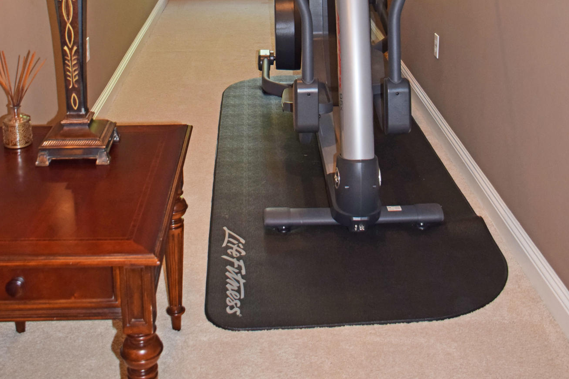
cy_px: -49
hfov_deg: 42.7
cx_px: 283
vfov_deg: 26.6
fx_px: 727
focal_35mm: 46
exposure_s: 1/100
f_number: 5
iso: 800
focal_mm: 20
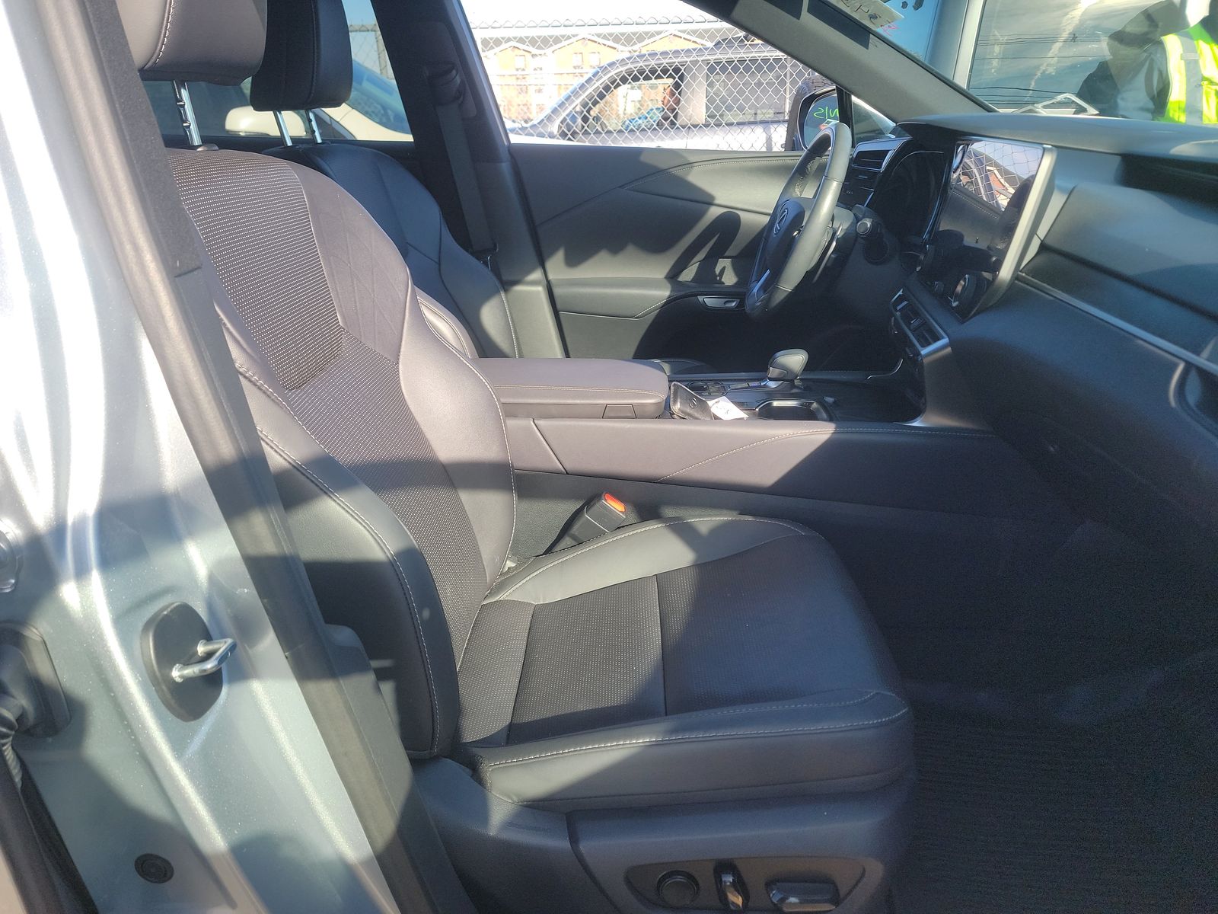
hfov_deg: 71.6
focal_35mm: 24
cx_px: 609
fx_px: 844
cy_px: 457
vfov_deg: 56.8
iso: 50
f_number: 1.8
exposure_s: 1/188
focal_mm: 6.7
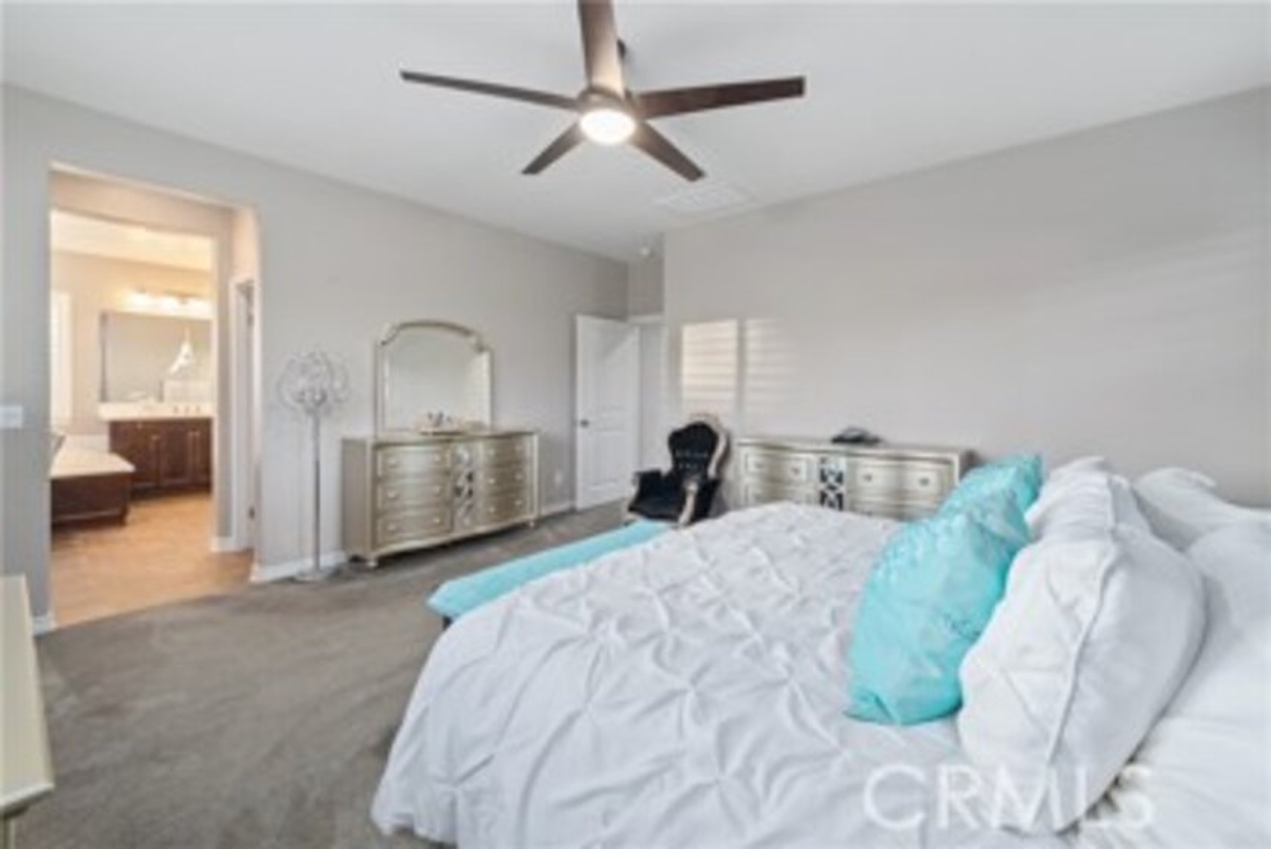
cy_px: 424
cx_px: 636
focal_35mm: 14
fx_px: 495
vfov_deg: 81.3
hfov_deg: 104.2
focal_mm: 14
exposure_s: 1/4
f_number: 7.1
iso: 320
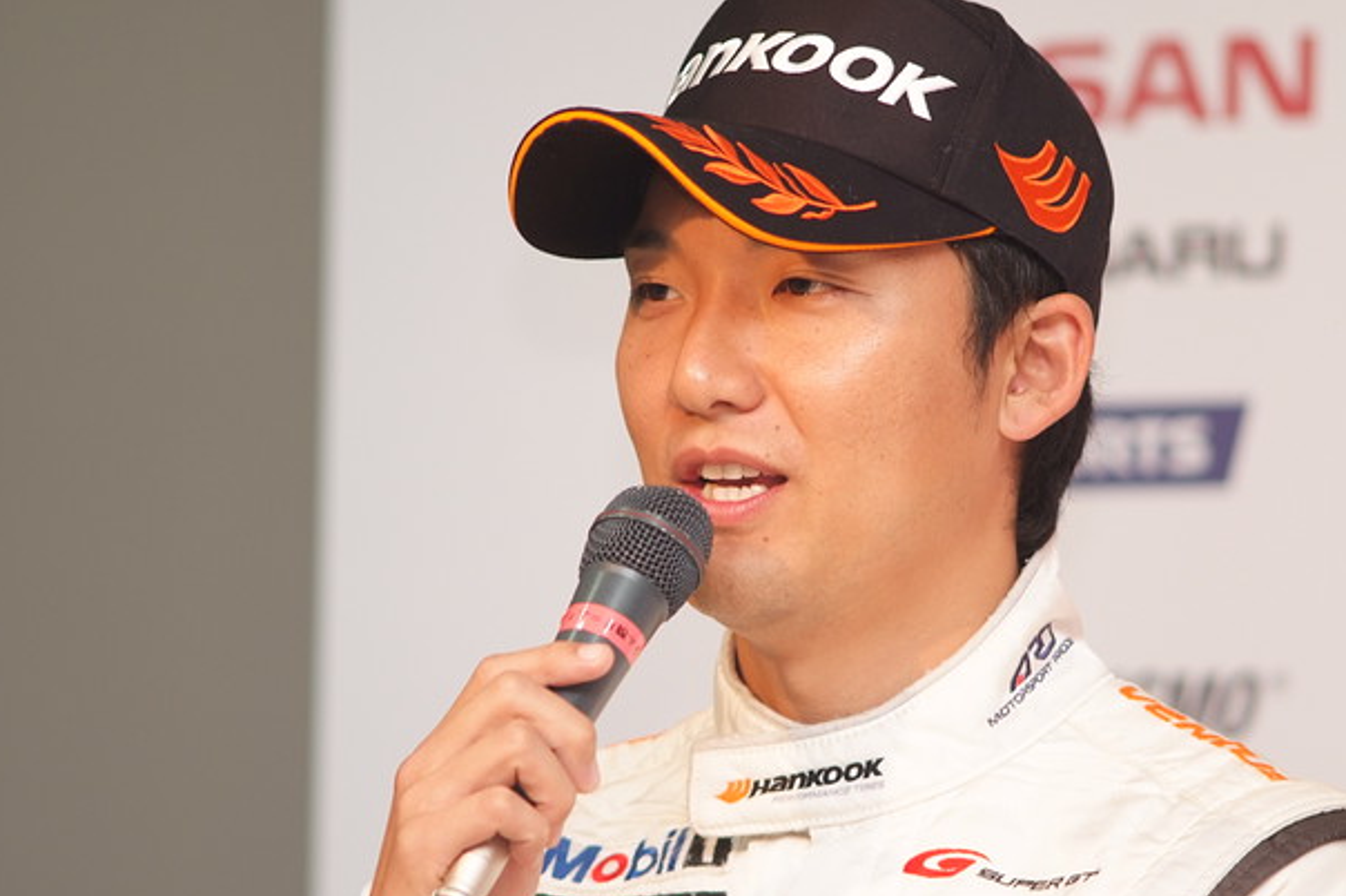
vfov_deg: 4.3
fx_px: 12032
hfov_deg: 6.4
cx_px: 700
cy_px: 444
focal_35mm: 322
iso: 400
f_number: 2.8
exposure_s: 1/125
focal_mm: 180
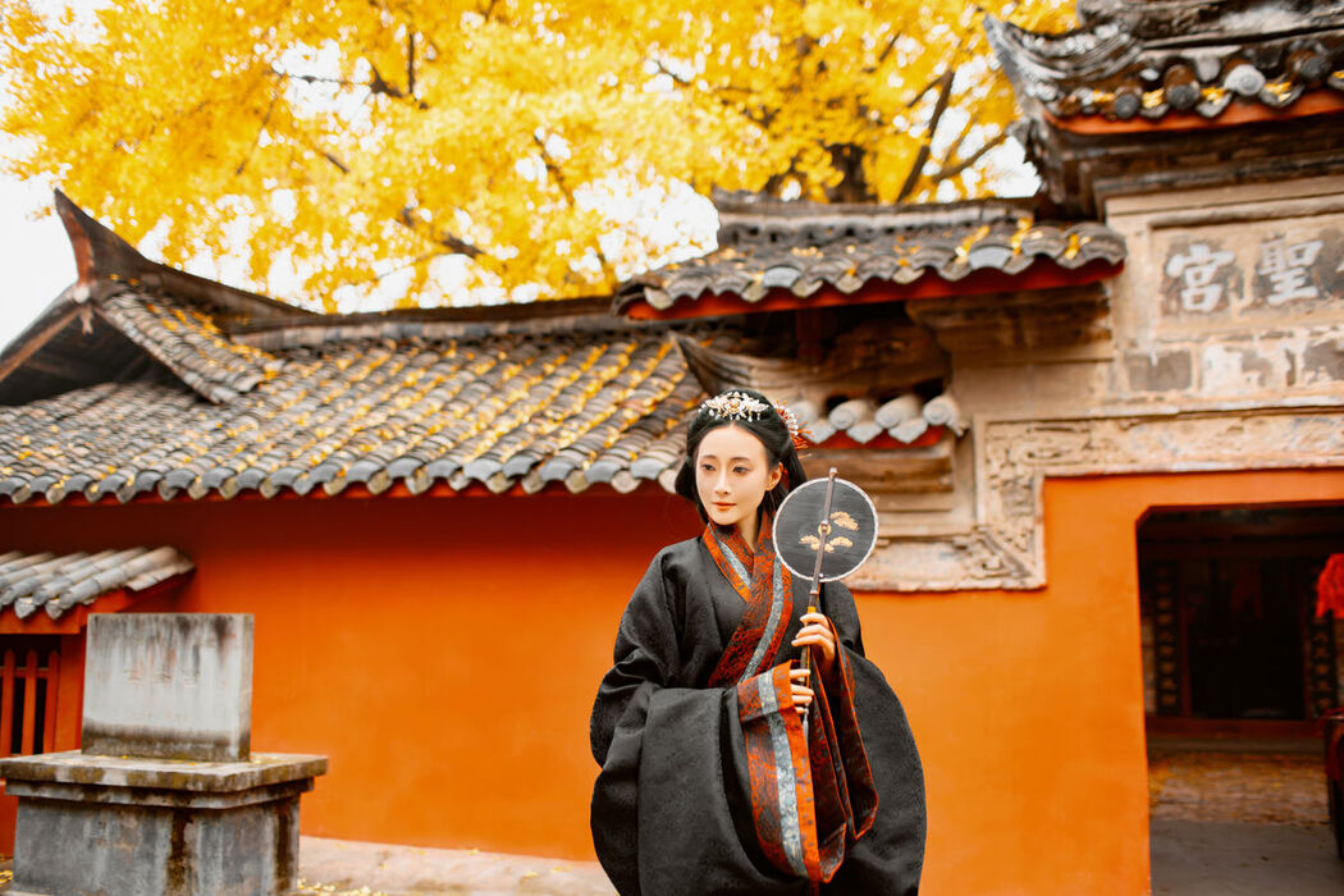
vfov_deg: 37.9
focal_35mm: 35
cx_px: 672
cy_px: 448
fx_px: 1307
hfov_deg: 54.4
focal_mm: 35
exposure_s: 1/1250
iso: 200
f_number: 1.8
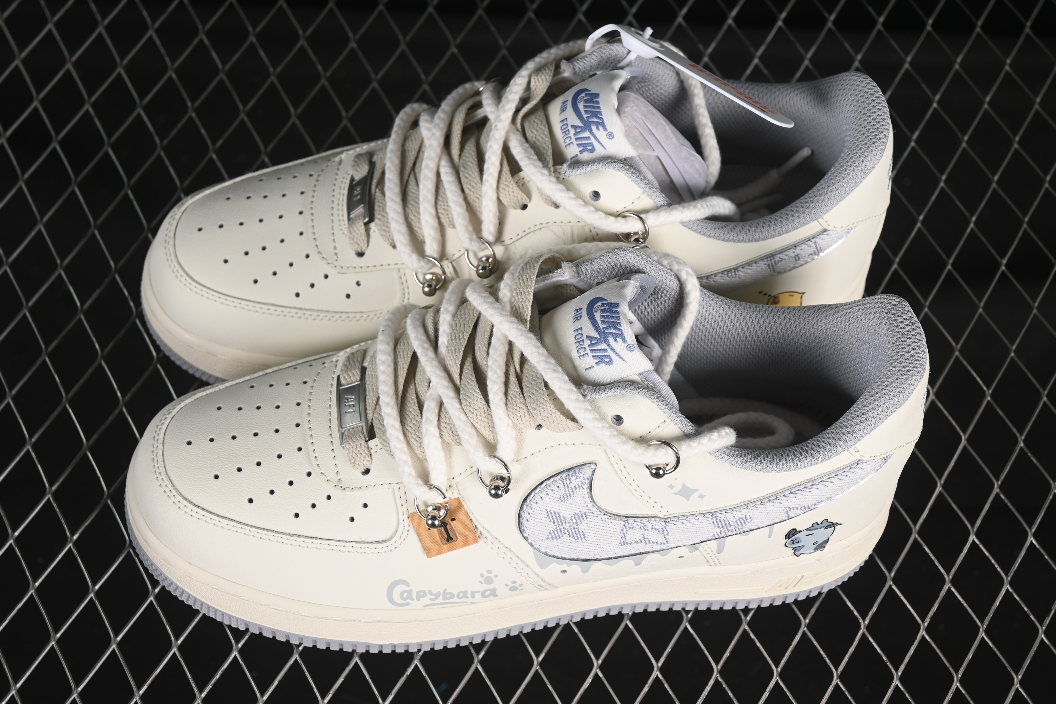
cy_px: 352
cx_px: 528
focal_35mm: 75
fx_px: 2200
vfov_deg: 18.2
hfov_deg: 27.0
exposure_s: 1/80
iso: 160
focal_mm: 50
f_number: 7.1
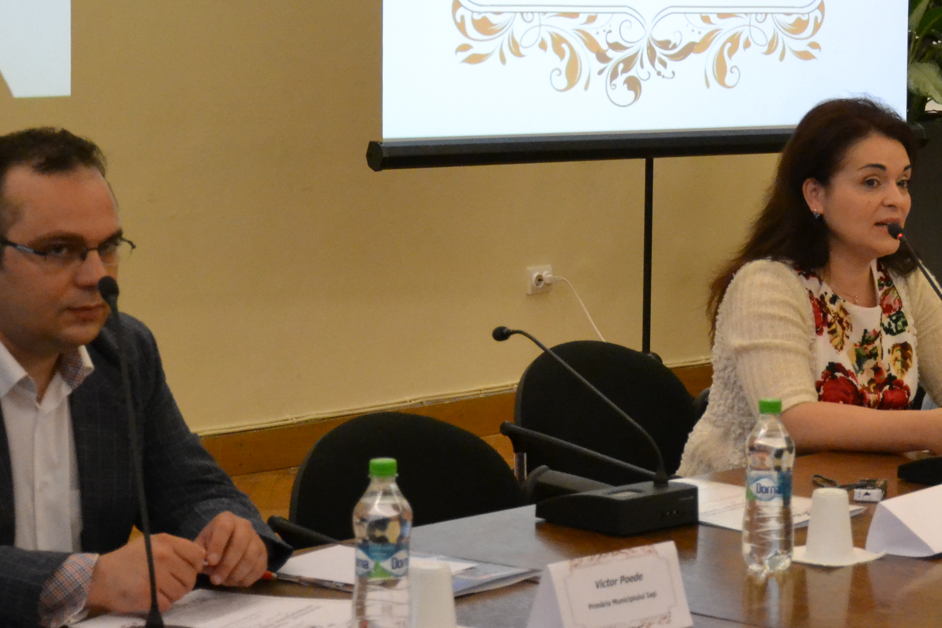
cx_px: 800
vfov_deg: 11.3
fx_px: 3166
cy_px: 198
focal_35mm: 121
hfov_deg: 16.8
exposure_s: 1/200
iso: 3200
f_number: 4.5
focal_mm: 40
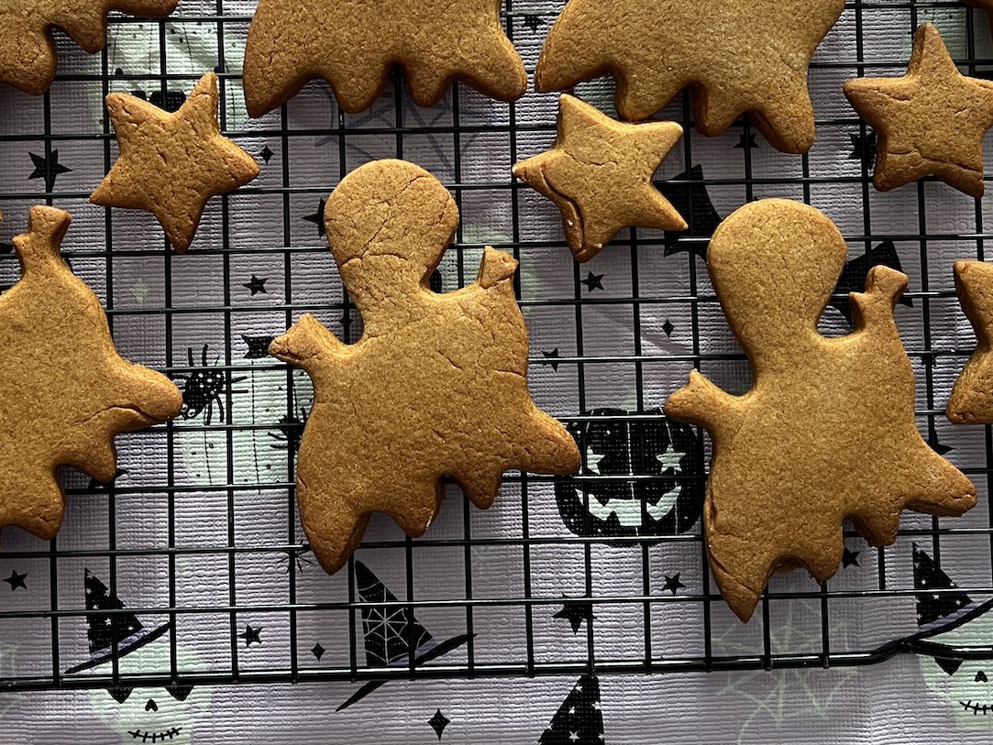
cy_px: 154
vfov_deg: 29.6
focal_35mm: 48
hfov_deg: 39.5
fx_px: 1377
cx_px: 409
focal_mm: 5.7
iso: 125
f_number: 1.5
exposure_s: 1/70
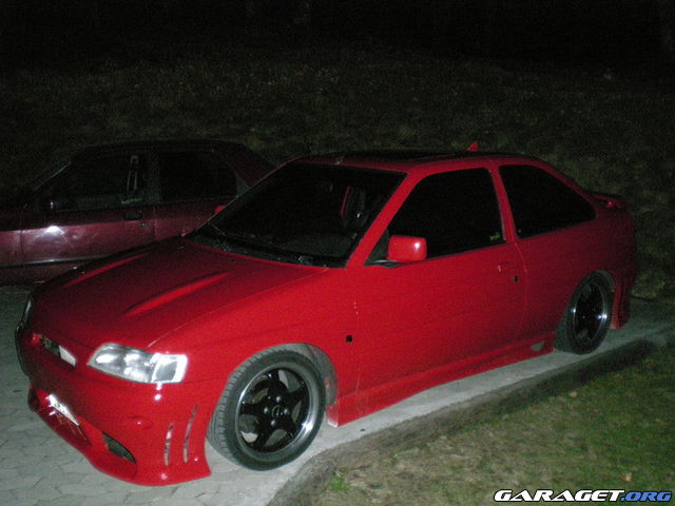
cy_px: 253
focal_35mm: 38
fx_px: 741
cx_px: 338
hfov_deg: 49.0
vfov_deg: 37.7
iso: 800
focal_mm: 6.3
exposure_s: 1/60
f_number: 3.1
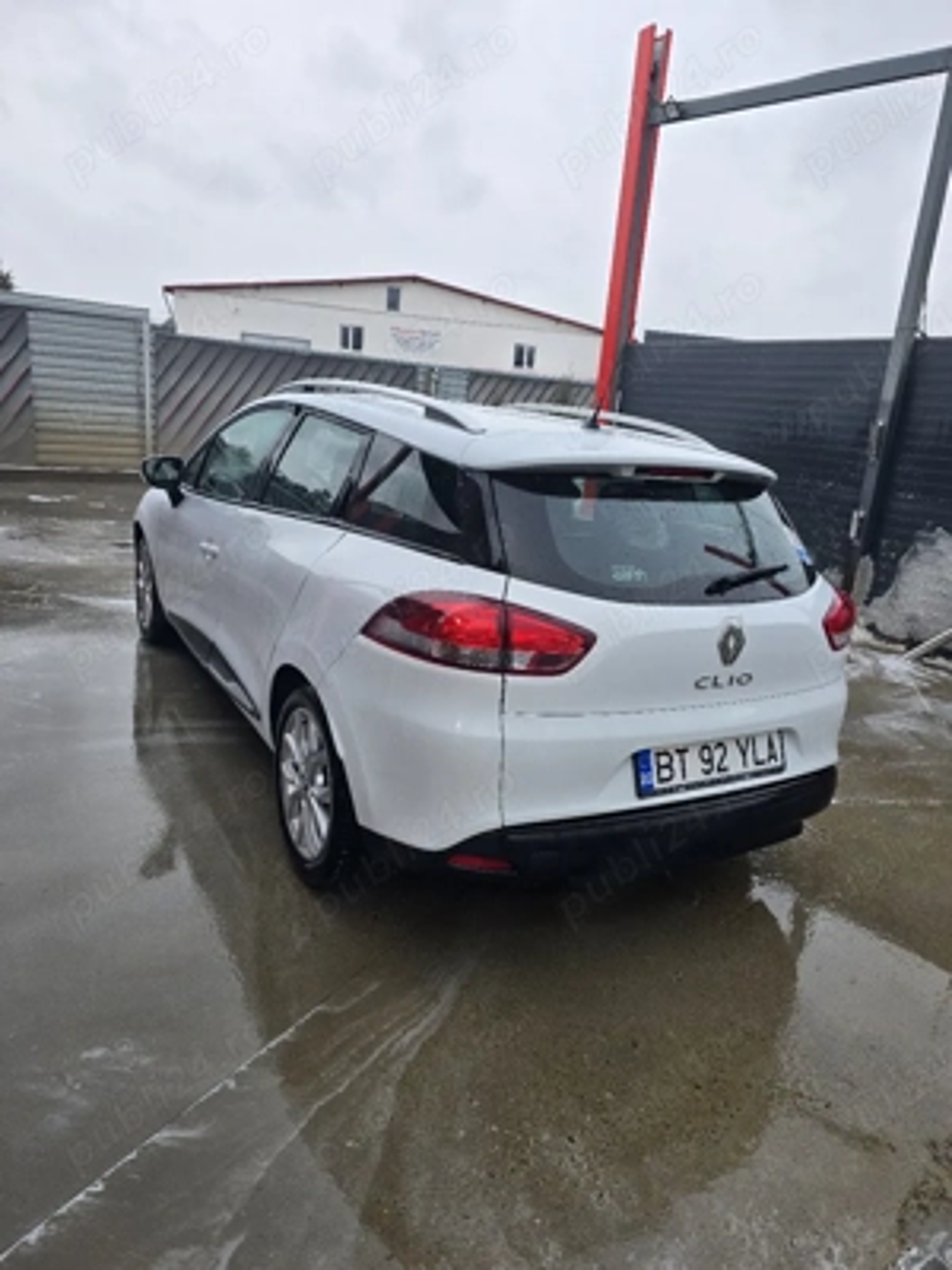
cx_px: 476
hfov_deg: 58.9
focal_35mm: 23
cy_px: 635
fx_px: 843
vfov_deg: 73.9
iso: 12
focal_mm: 6.3
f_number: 1.7
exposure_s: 1/250
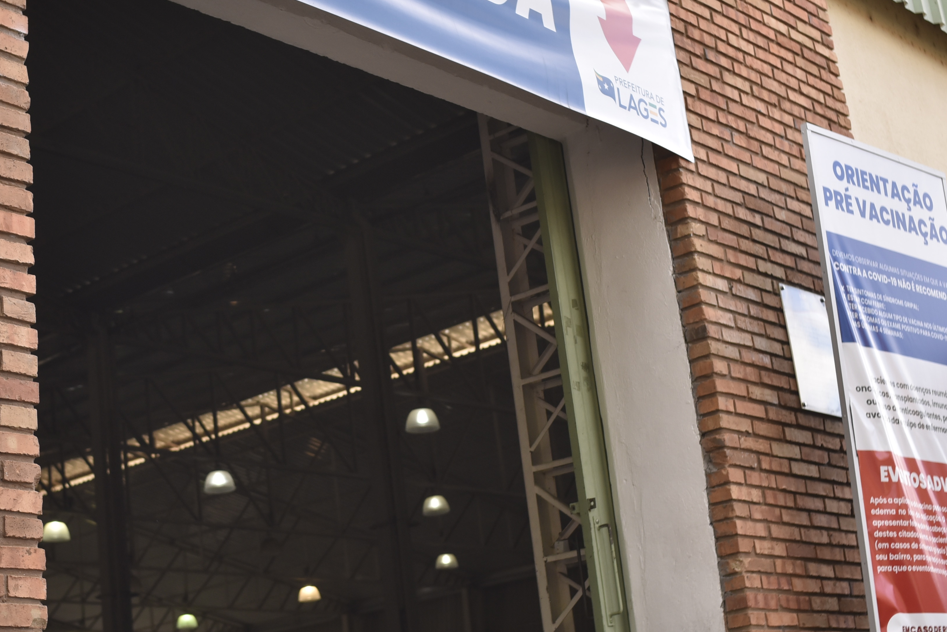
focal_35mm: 65
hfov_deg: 30.7
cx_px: 322
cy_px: 287
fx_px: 1710
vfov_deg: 20.9
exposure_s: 1/1250
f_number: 3.2
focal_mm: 35
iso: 400
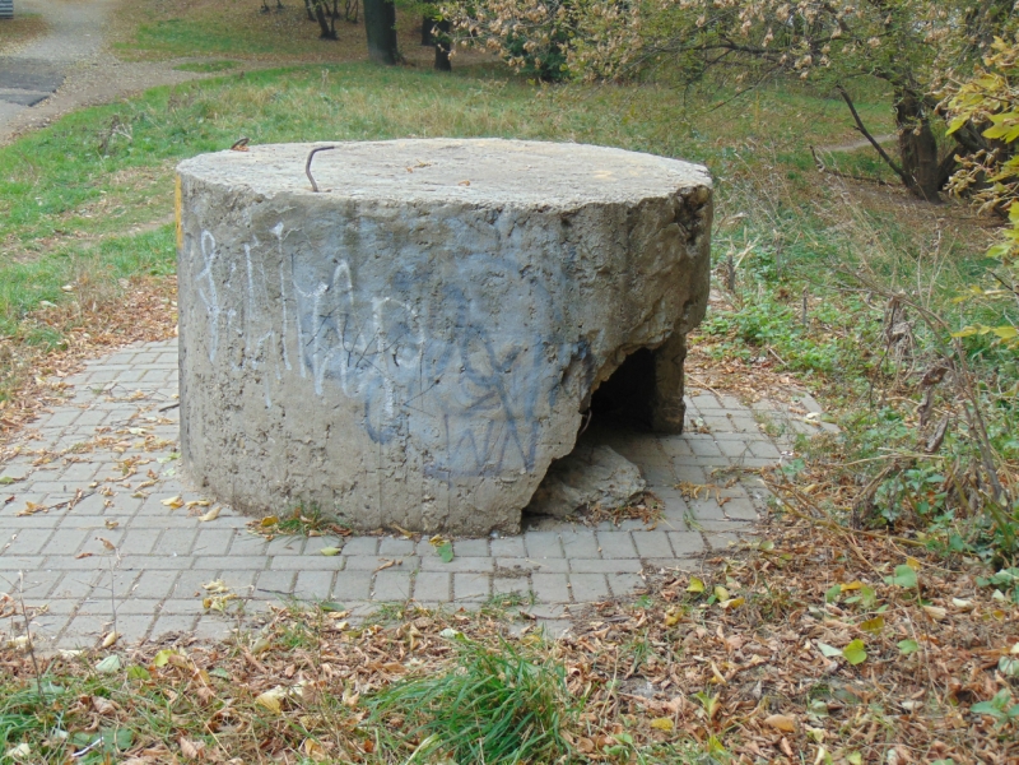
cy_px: 382
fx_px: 1472
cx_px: 510
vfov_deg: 29.1
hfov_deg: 38.2
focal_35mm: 50
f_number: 3.5
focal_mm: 9
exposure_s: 1/125
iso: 80
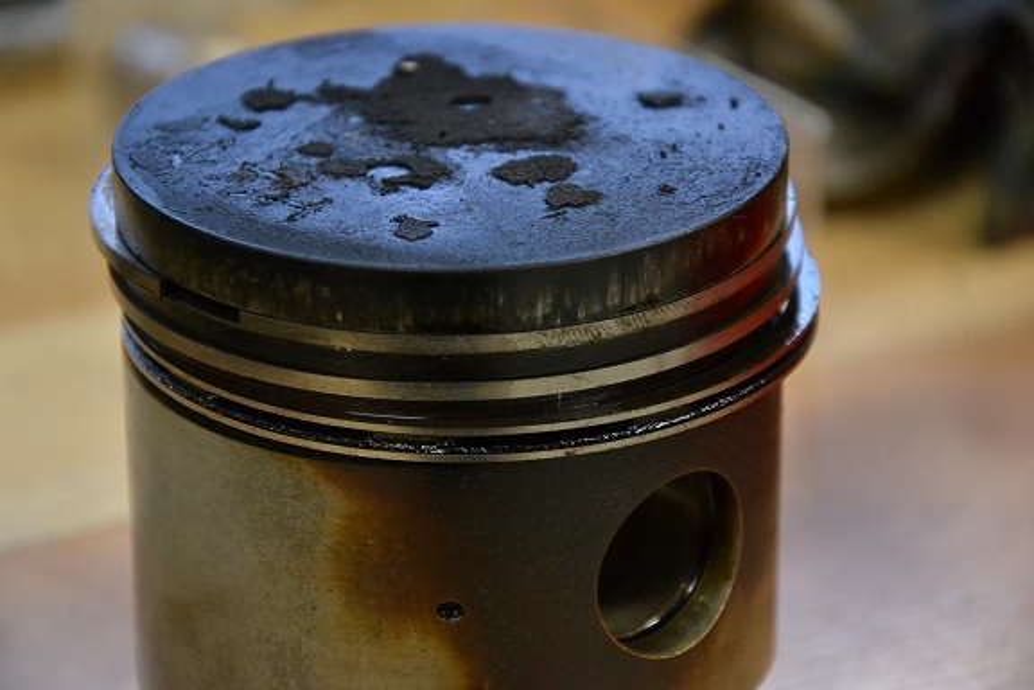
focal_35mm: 158
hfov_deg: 13.0
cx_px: 517
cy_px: 345
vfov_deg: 8.7
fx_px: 4523
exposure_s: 1/100
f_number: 6.3
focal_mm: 105
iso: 3200
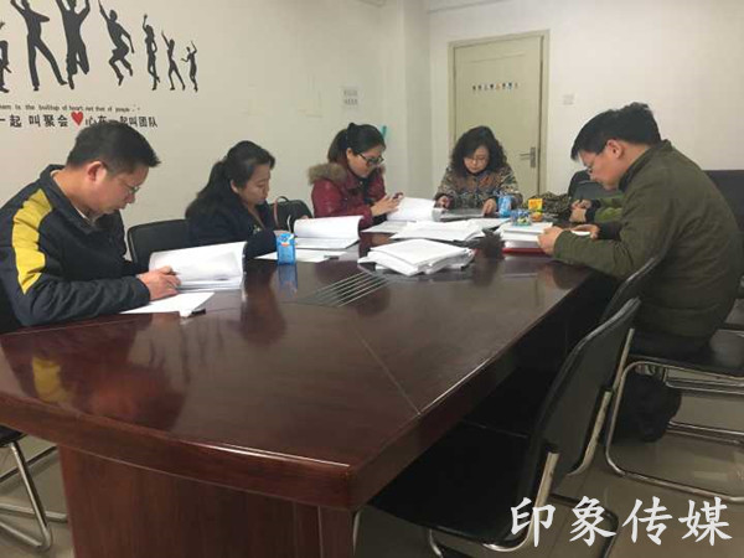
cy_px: 279
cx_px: 372
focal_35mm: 29
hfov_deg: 61.7
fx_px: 623
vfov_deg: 48.2
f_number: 2.2
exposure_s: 1/33
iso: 250
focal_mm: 4.15
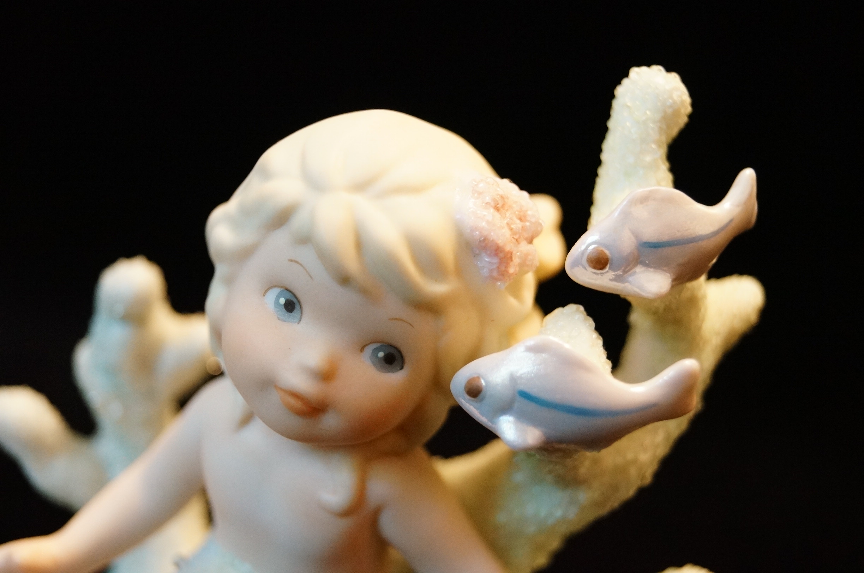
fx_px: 1258
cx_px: 432
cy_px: 286
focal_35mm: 52
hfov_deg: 37.9
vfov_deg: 25.7
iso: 3200
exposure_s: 1/20
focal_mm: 35
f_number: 5
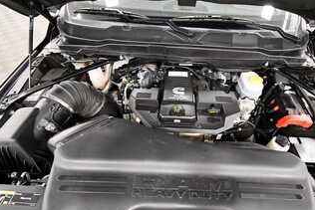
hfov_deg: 86.3
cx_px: 180
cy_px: 116
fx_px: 166
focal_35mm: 19
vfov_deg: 64.5
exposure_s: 1/100
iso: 3200
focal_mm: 10
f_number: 4.5
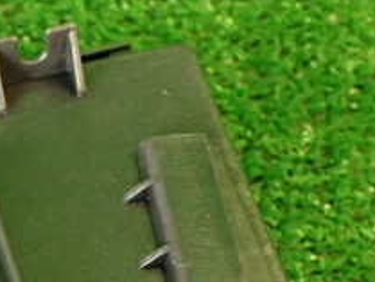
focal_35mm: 92
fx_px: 997
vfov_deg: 15.5
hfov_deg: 20.2
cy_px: 343
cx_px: -56
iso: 400
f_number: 2.4
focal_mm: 5.79
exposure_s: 1/30
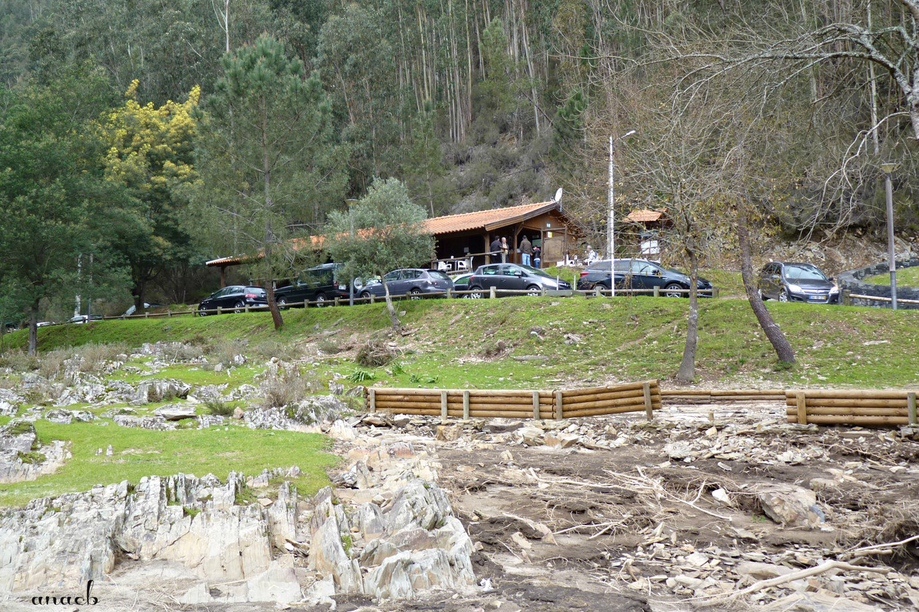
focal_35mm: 42
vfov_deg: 31.9
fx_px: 1072
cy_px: 287
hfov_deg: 46.4
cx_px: 460
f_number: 3
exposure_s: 1/80
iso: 80
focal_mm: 7.2
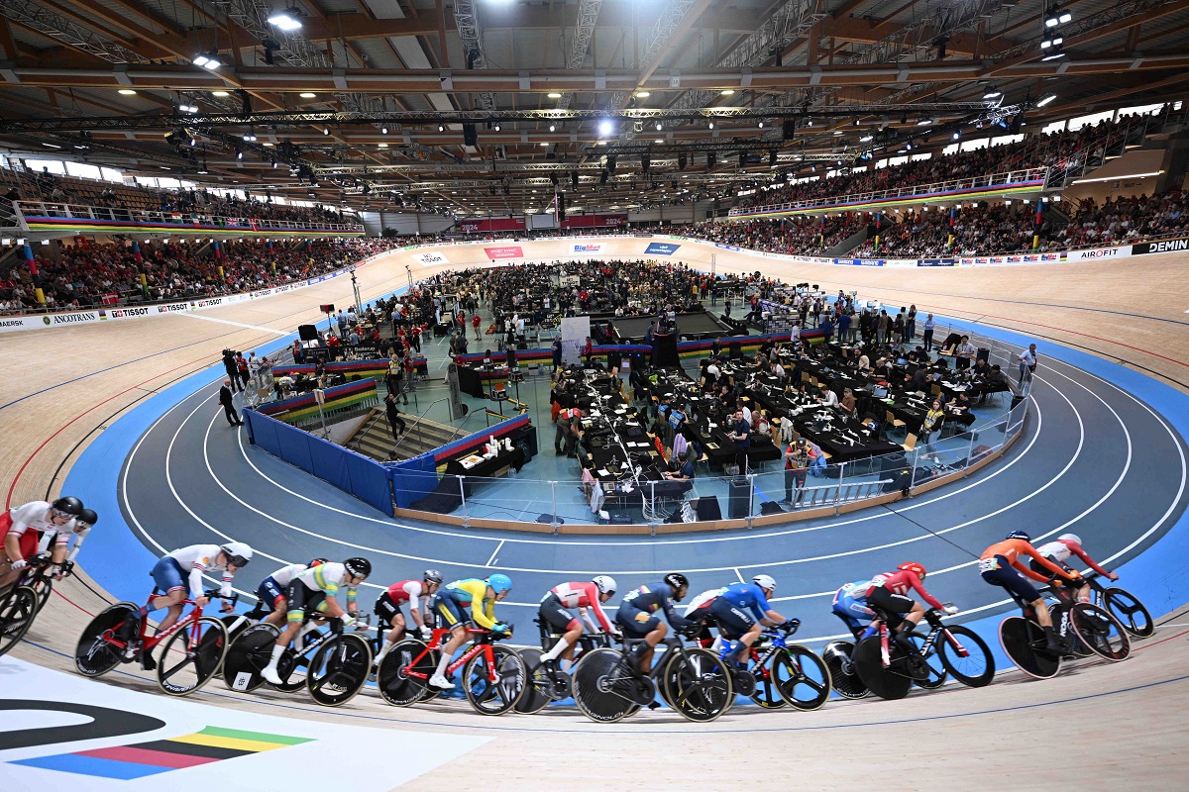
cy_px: 396
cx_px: 594
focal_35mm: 16
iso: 1600
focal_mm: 16
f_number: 2.8
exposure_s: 1/500
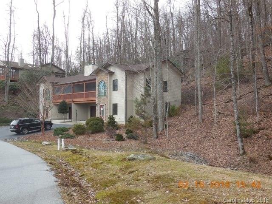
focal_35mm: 34
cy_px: 102
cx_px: 136
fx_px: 267
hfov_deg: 54.0
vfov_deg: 41.8
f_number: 3.4
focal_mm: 6.1
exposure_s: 1/320
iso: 125
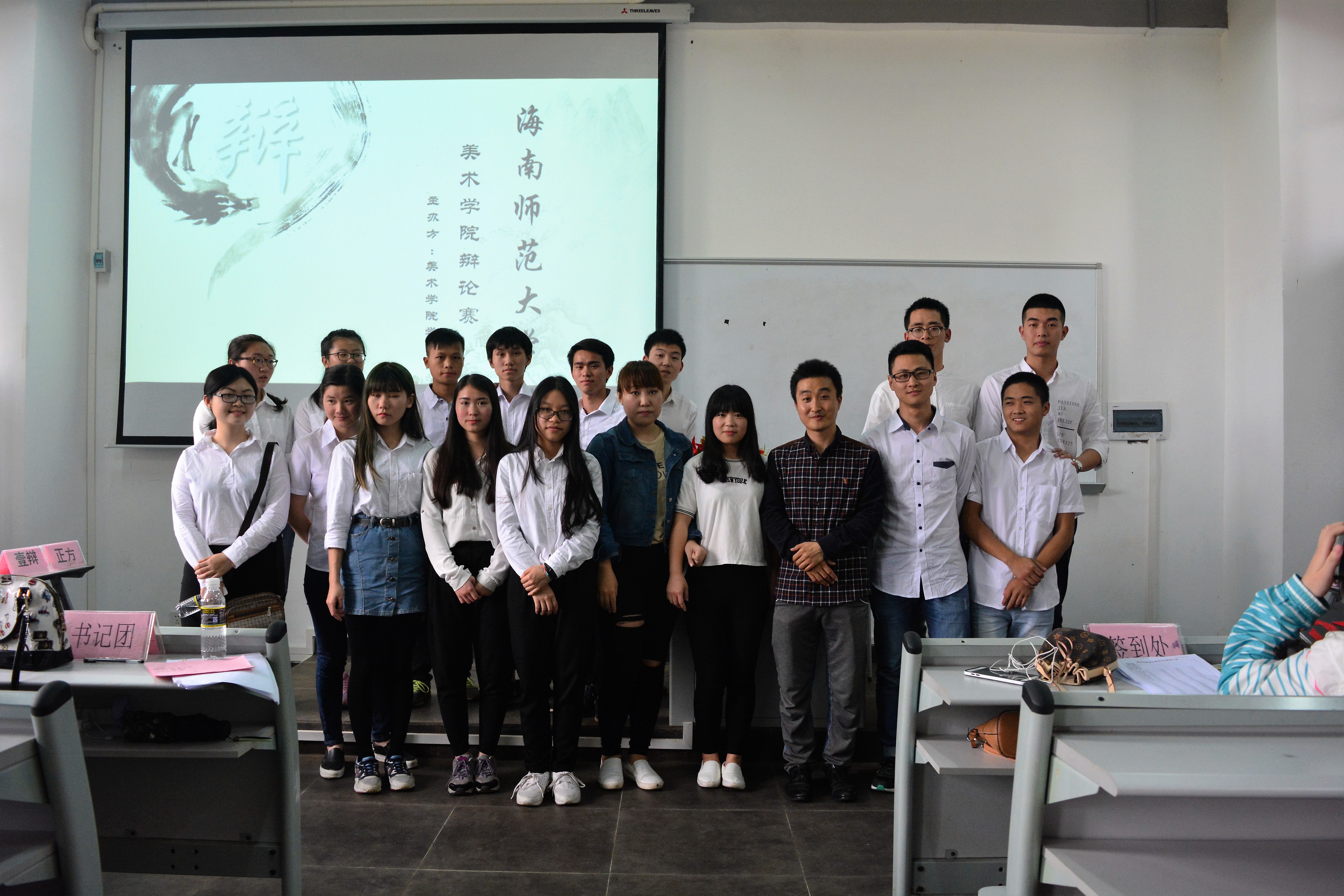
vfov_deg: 47.9
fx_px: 1008
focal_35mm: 27
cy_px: 448
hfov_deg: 67.4
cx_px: 672
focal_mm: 18
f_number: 5
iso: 1250
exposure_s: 1/125
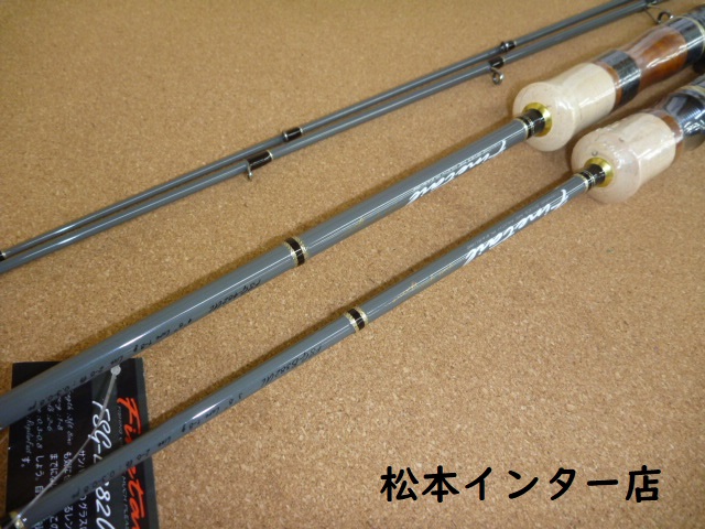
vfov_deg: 49.7
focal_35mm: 28
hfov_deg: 63.4
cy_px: 264
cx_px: 352
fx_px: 570
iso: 160
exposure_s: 1/30
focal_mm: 4.9
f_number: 3.3
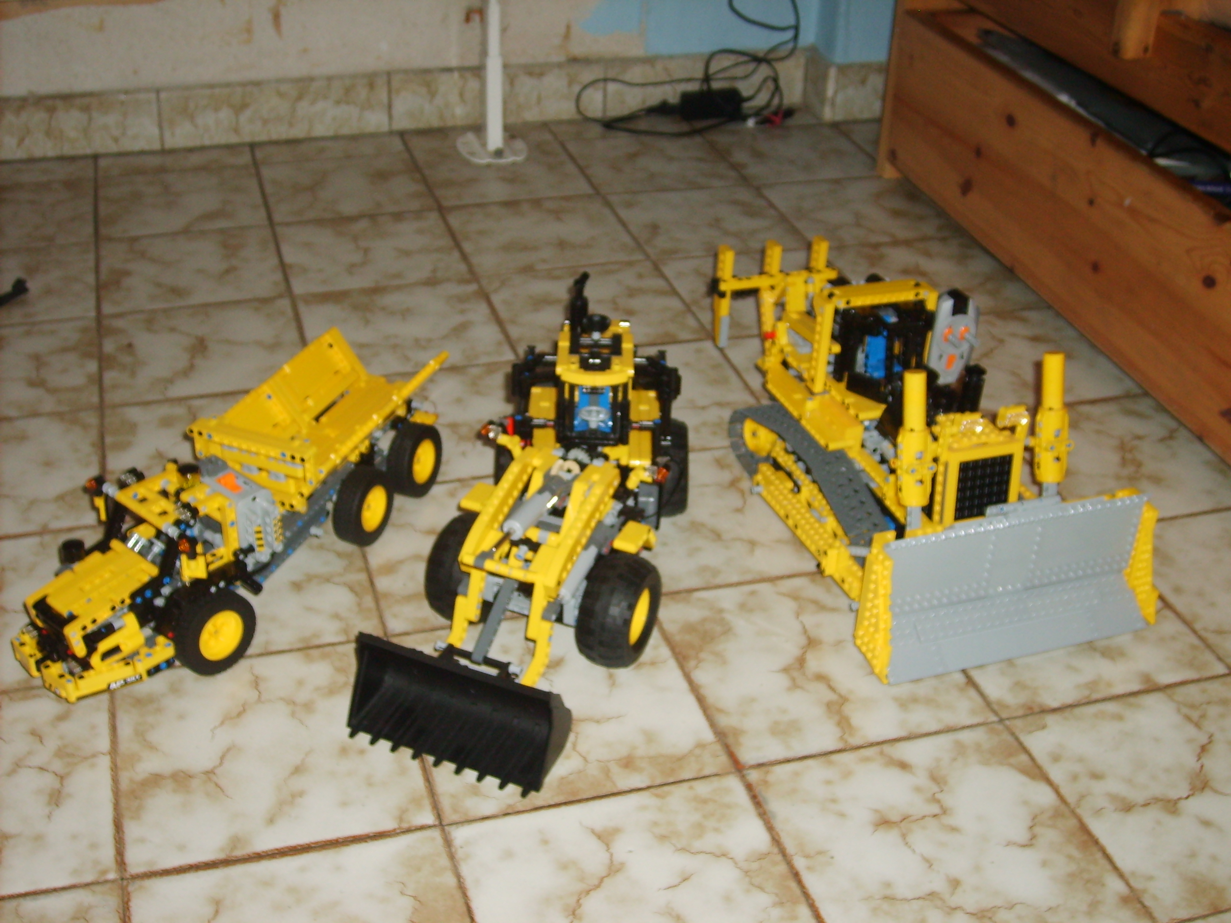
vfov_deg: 33.6
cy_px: 462
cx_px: 616
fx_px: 1529
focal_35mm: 43
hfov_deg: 43.9
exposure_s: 1/45
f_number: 3
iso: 100
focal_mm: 7.2
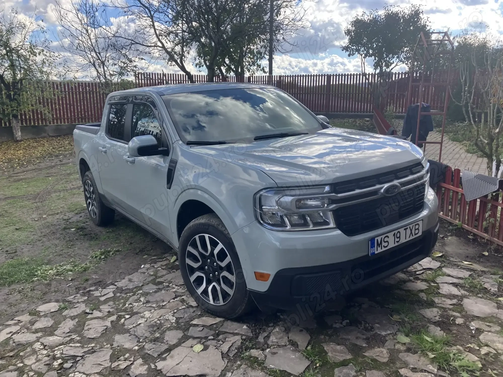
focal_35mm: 28
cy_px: 188
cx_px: 252
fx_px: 407
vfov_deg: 49.7
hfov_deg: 63.4
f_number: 1.8
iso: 32
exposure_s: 1/585
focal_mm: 3.99
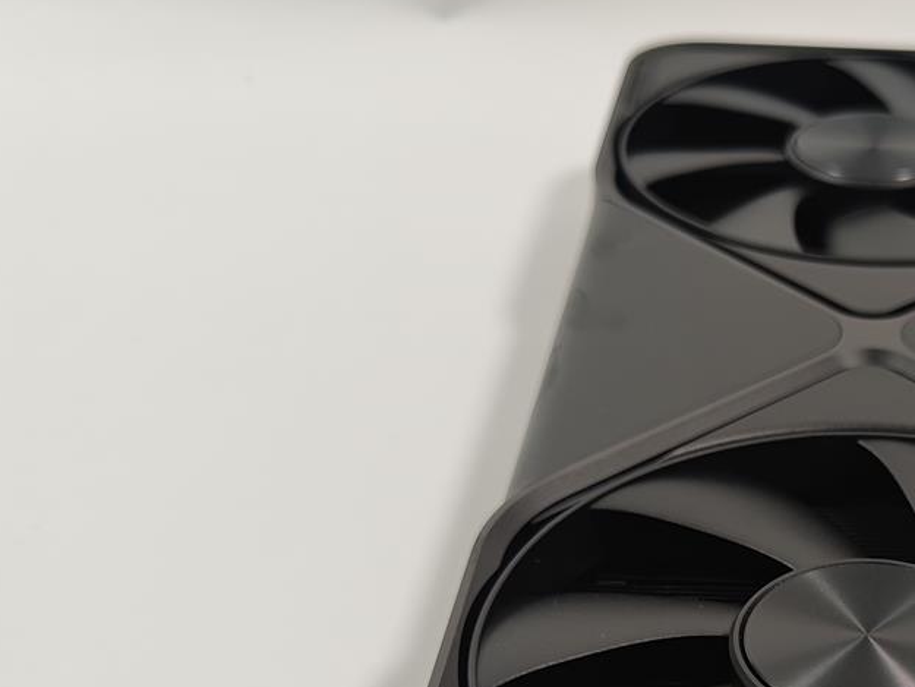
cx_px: 935
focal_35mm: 60
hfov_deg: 29.8
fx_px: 1586
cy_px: 783
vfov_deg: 22.8
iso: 75
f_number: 1.85
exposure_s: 1/100
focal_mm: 6.78
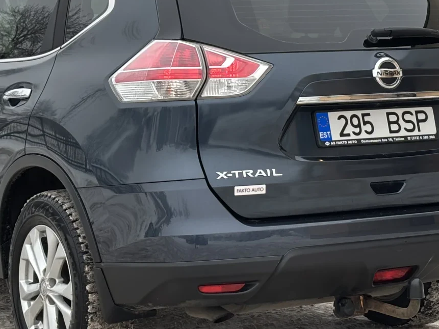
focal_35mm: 116
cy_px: 79
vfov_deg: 12.7
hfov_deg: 17.0
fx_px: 1471
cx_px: 168
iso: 40
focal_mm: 5.96
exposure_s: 1/171
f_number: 1.6
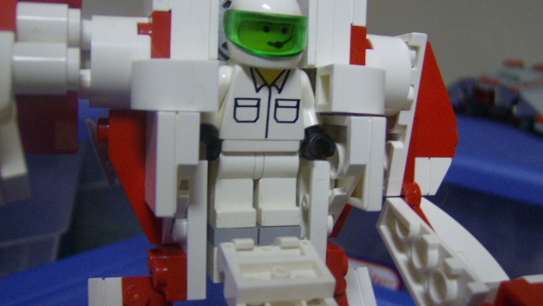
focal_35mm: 40
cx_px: 272
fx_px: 576
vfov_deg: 29.7
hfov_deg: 50.5
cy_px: 144
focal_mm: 6
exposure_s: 1/12.6
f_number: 2.8
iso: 200
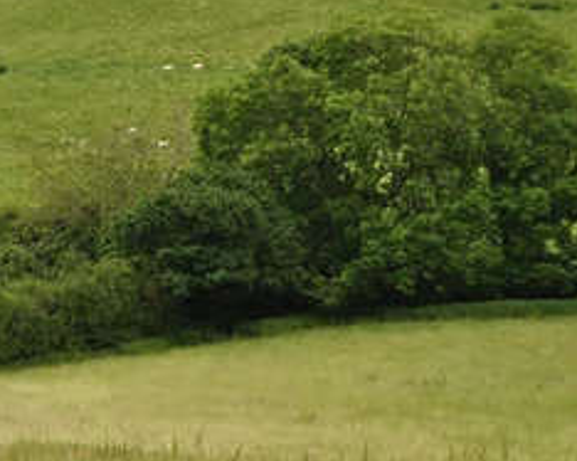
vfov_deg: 9.7
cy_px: 88
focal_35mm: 159
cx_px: -7
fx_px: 2713
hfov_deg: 12.0
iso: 200
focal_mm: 55
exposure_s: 1/80
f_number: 8
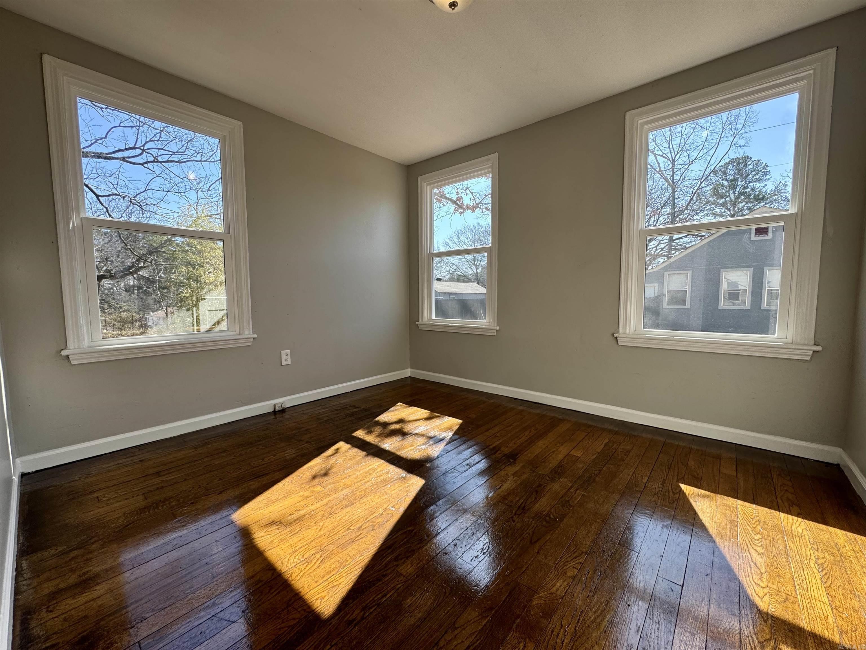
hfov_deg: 102.1
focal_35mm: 14
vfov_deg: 85.7
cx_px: 433
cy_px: 325
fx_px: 350
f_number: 2.2
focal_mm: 2.22
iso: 40
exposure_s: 1/231
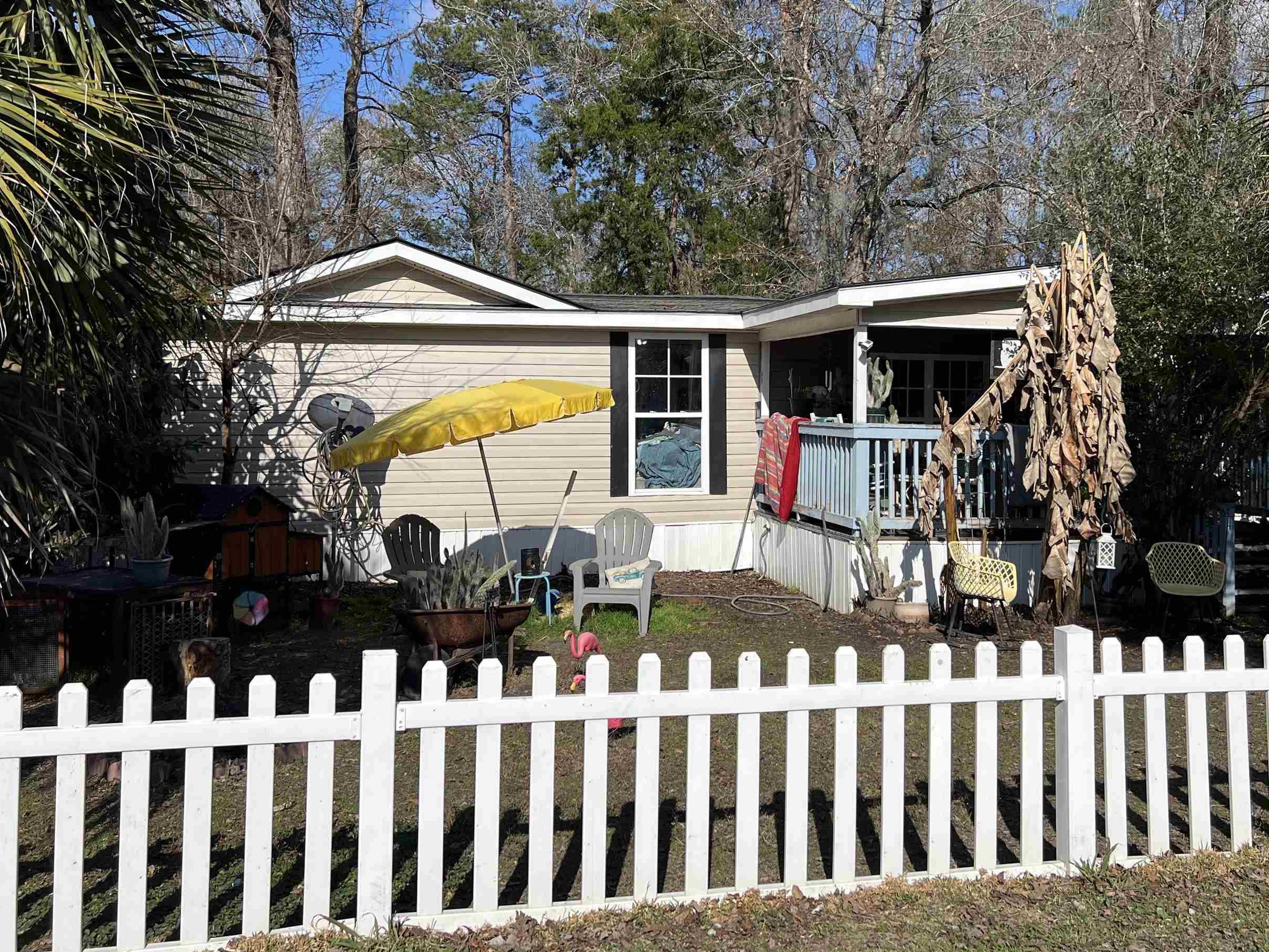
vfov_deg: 42.7
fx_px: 1210
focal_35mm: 33
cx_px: 701
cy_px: 376
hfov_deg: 55.2
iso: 50
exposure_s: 1/8000
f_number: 1.5
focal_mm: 5.7
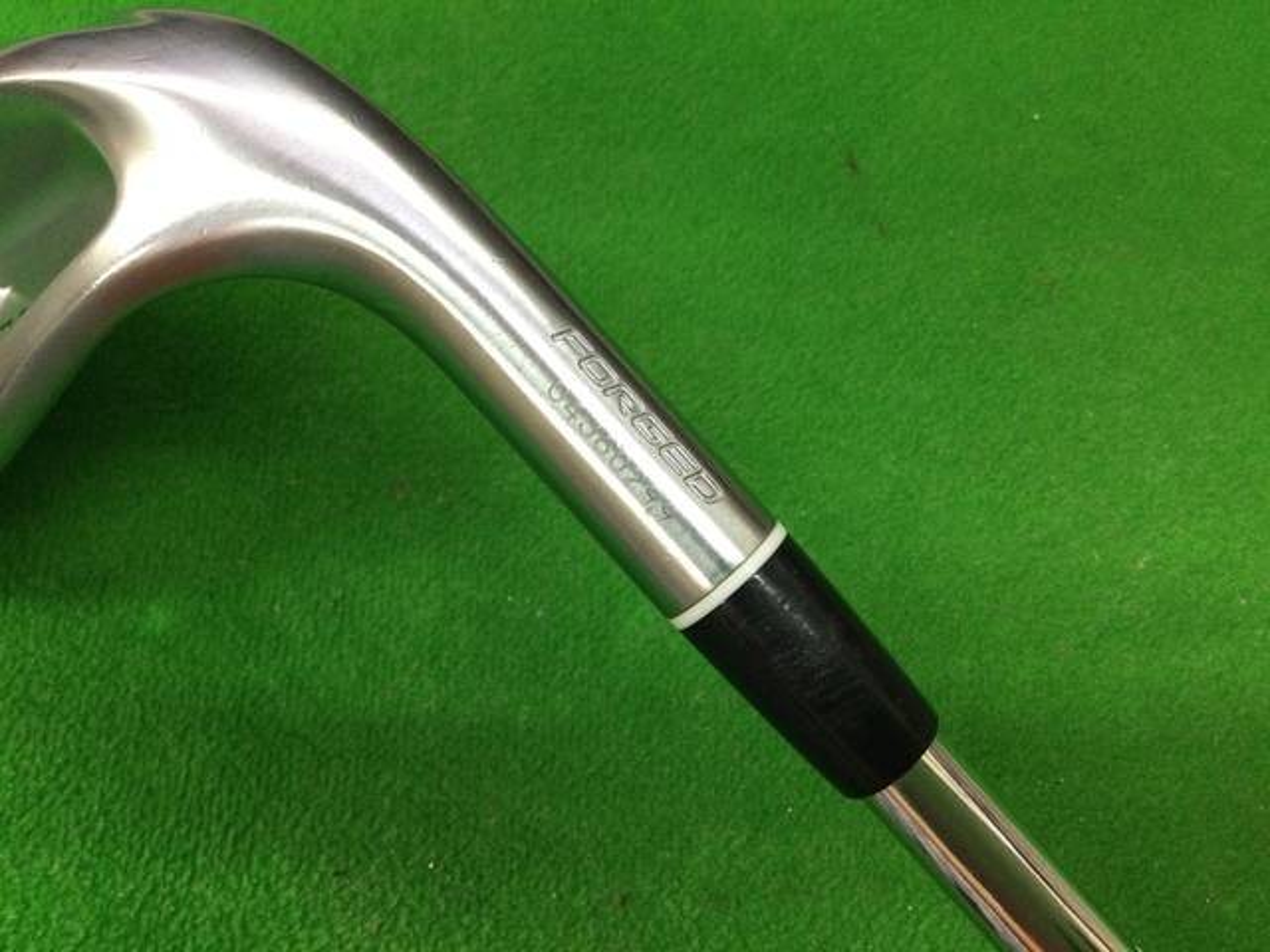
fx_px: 1137
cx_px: 635
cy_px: 476
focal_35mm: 31
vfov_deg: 45.4
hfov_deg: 58.4
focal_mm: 3.3
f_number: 2.4
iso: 80
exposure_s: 1/30
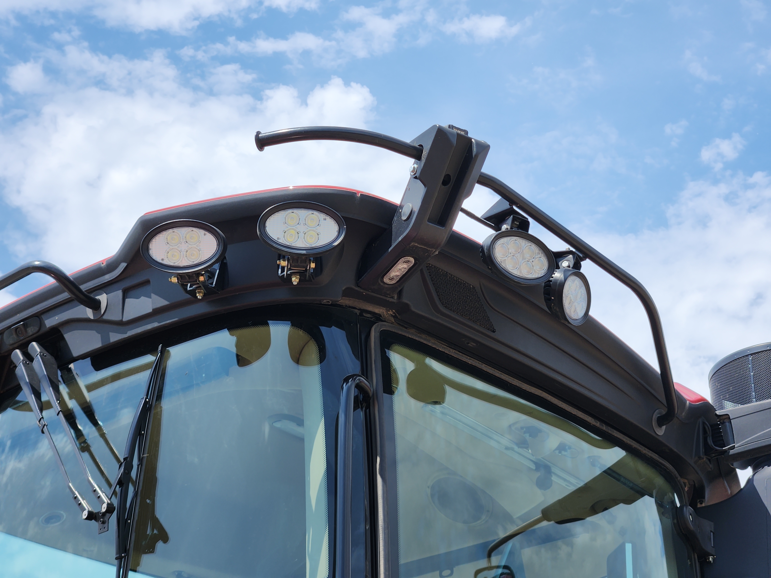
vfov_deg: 21.3
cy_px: 289
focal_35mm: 69
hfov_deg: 28.2
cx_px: 386
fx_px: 1537
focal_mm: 7
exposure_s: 1/1070
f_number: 2.4
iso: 25
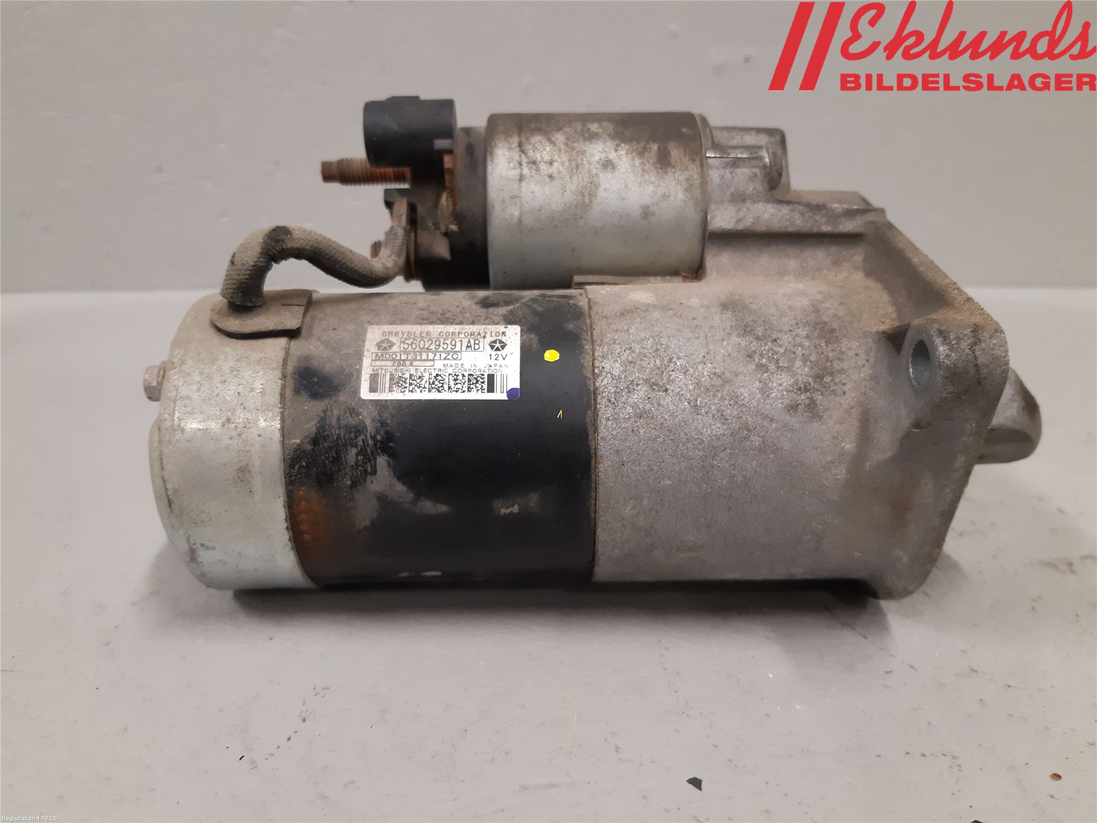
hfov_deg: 67.3
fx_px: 824
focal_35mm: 26
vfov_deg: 53.1
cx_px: 548
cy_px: 412
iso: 160
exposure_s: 1/50
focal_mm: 3.93
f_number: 1.7
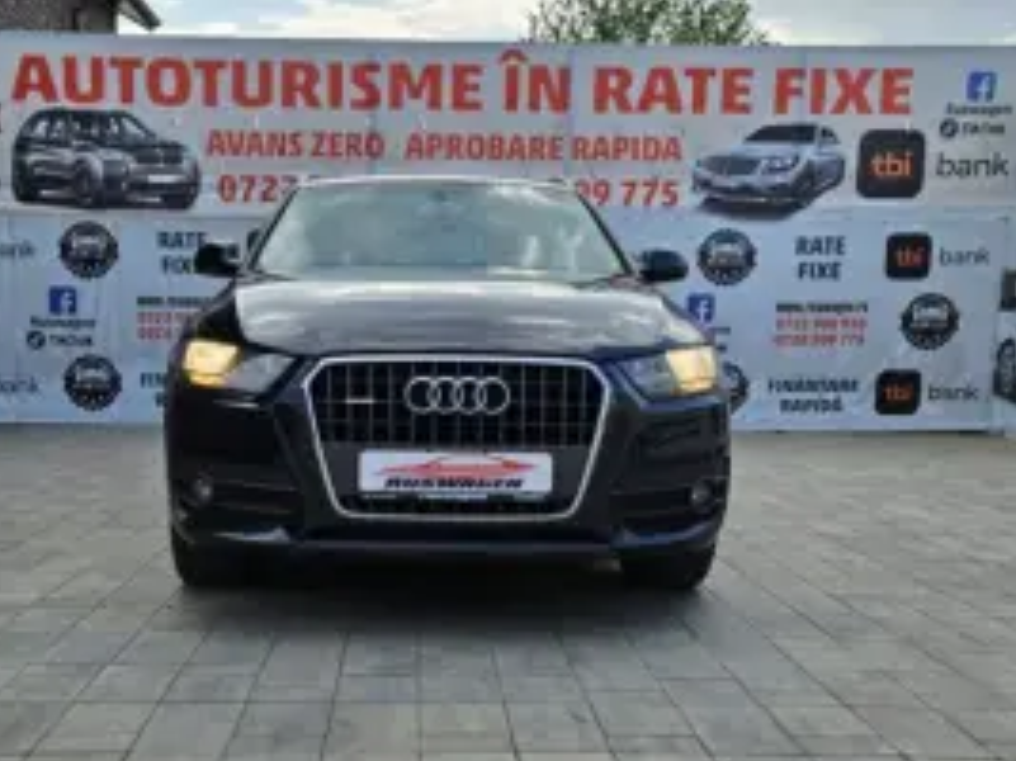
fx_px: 909
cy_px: 506
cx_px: 411
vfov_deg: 44.8
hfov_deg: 58.0
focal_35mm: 31
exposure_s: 1/1369
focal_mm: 5.4
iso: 25
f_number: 1.8
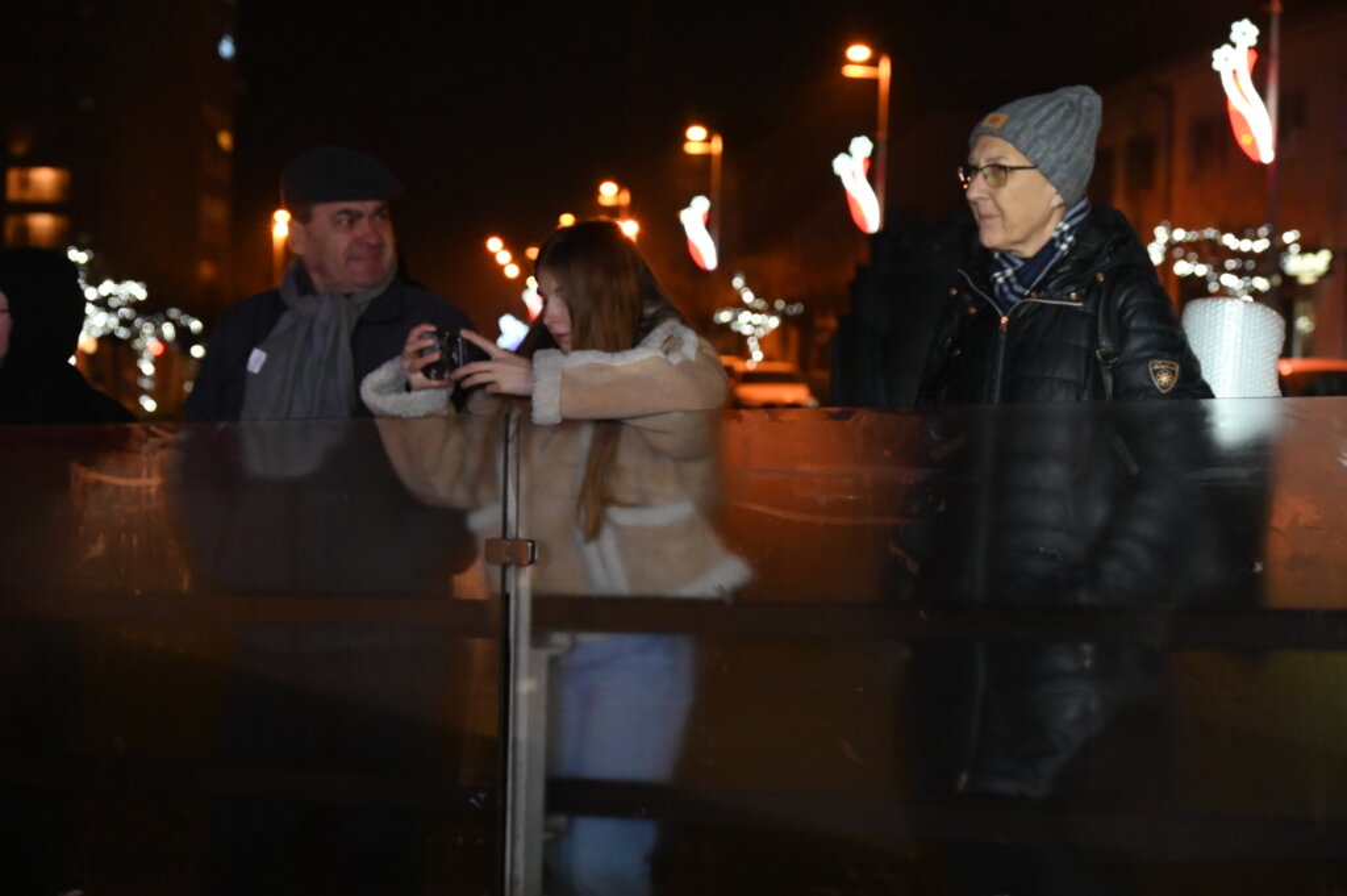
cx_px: 674
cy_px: 448
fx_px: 3178
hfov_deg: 23.9
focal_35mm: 85
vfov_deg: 16.0
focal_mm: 85
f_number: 6.3
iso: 6400
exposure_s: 1/60
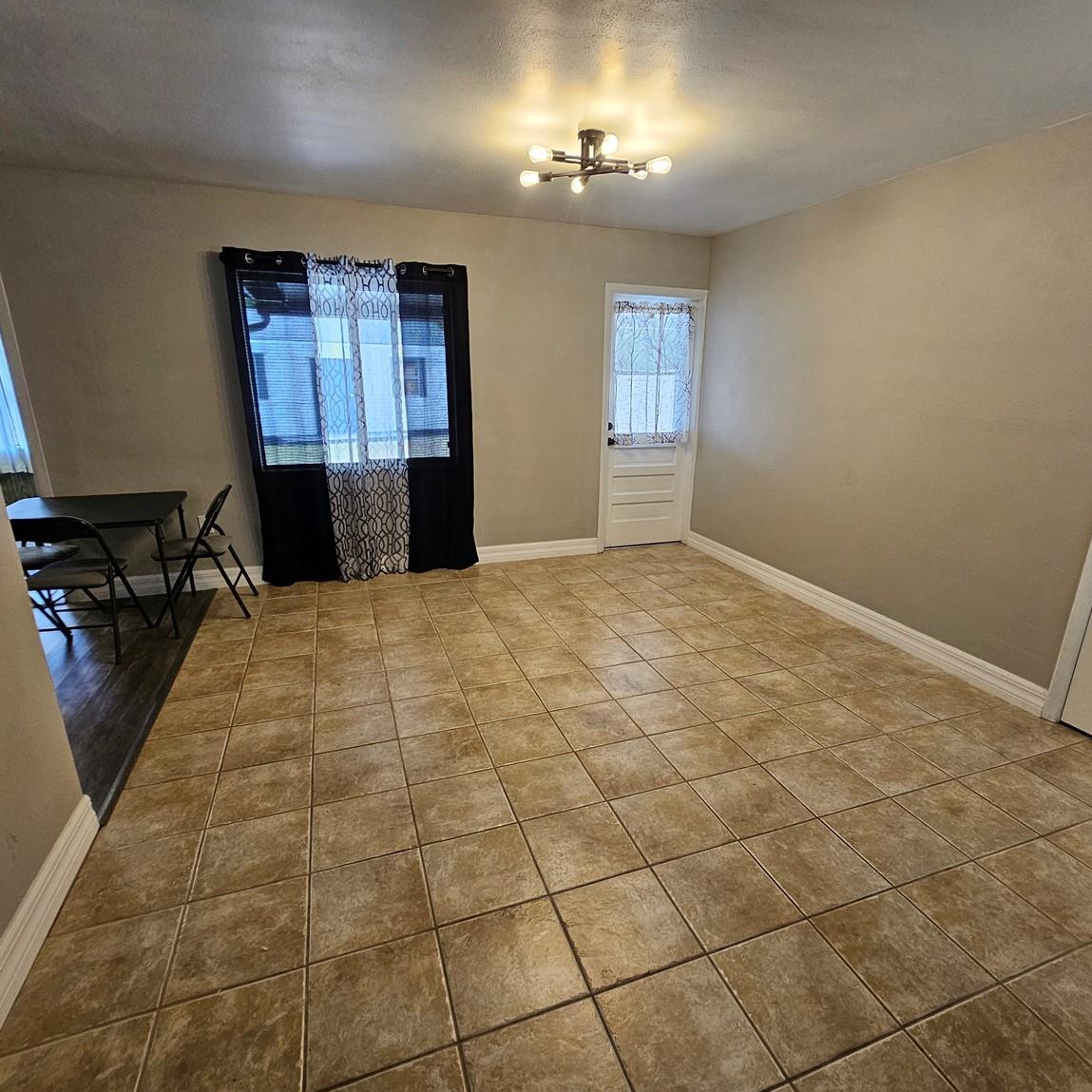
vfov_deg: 87.4
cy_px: 561
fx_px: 571
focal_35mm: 16
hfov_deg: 87.3
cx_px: 578
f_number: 2.2
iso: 200
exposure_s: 1/60
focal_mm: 2.2
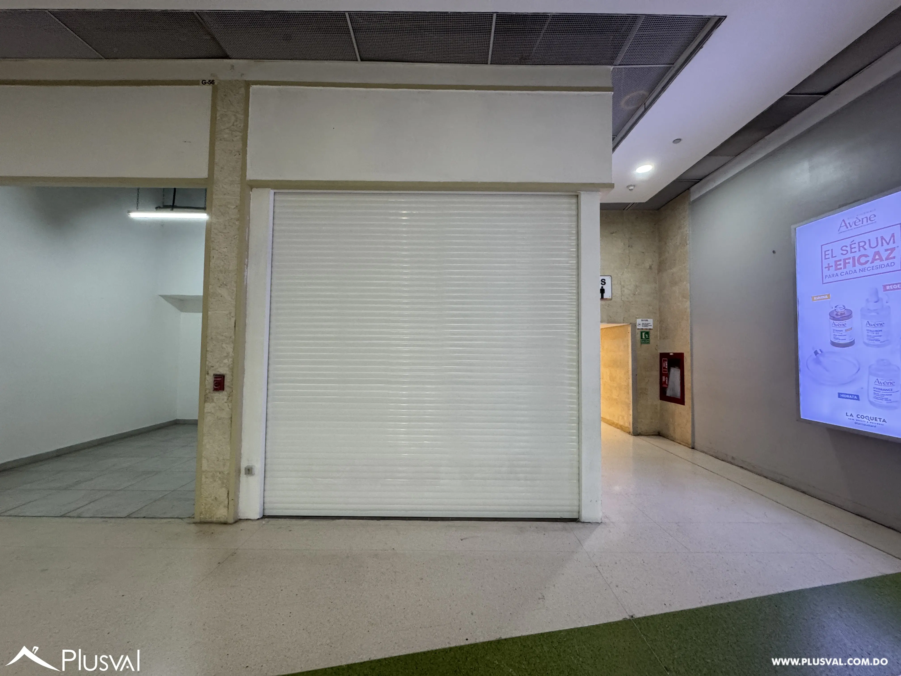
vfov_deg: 85.7
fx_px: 364
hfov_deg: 102.1
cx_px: 450
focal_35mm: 14
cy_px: 338
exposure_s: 1/60
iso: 200
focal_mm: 2.22
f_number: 2.2
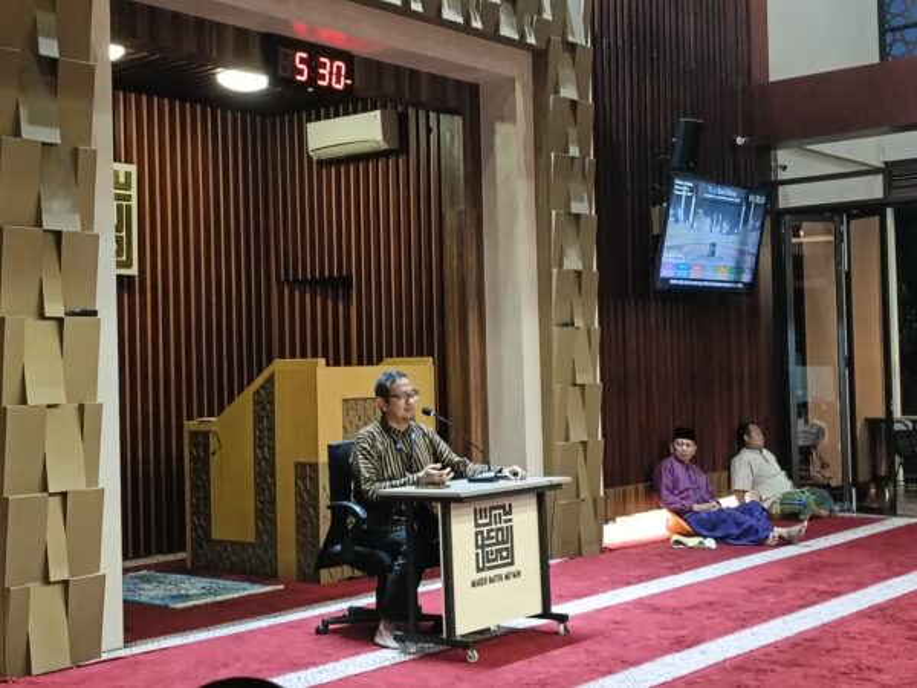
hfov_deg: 38.2
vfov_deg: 29.1
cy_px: 344
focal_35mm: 50
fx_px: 1325
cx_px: 458
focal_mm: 4.7
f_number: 1.7
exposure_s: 1/25
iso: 1600
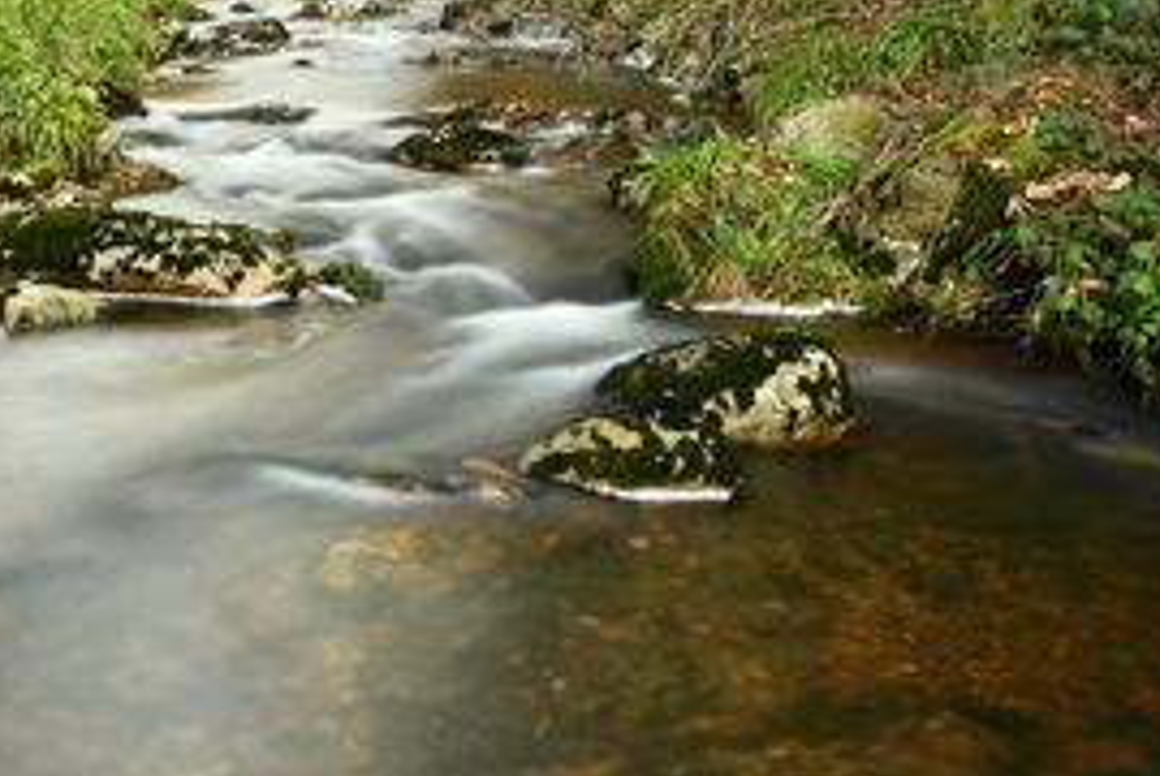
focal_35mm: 49
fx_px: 1581
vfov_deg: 27.4
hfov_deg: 39.7
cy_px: 252
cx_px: 358
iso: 100
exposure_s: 15
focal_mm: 22
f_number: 13
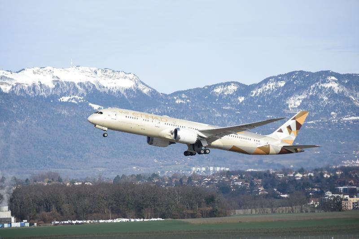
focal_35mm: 180
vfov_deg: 7.6
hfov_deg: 11.4
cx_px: 180
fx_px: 1795
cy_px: 120
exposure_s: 1/1250
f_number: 6.3
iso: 200
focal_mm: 120
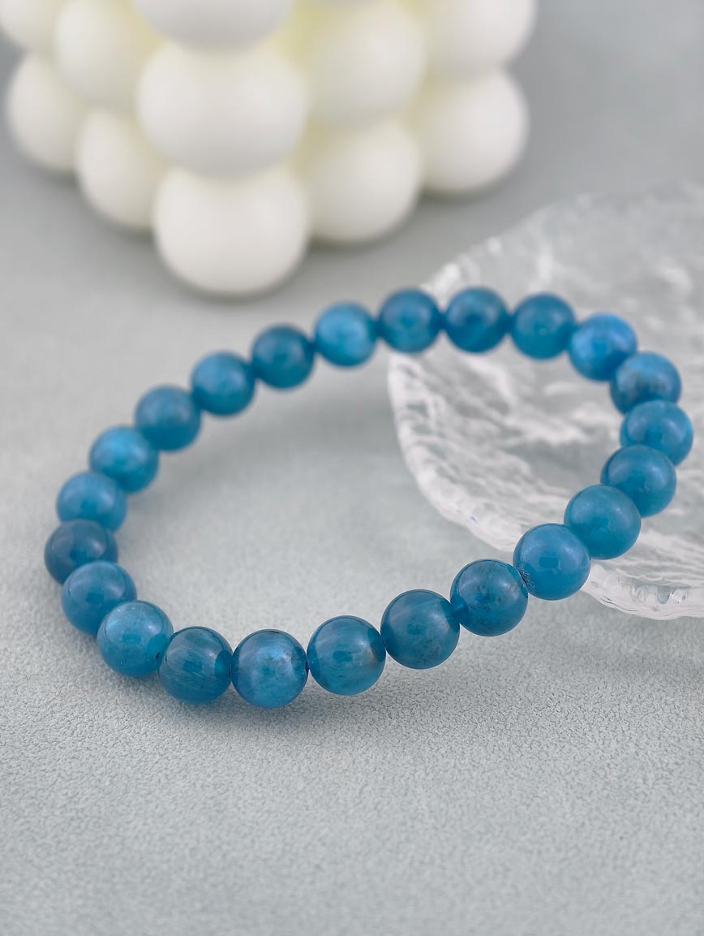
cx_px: 352
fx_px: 2299
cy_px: 468
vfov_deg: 23.0
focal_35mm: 85
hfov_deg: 17.4
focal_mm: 22.48
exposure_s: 1/160
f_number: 2.67
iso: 125
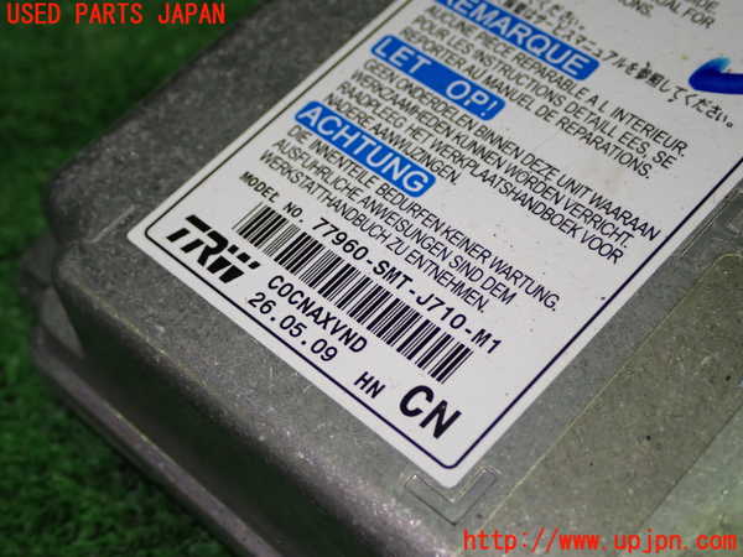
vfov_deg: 25.2
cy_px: 278
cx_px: 372
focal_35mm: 58
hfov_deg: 33.2
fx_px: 1245
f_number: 3.5
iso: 250
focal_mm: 10.35
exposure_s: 1/60
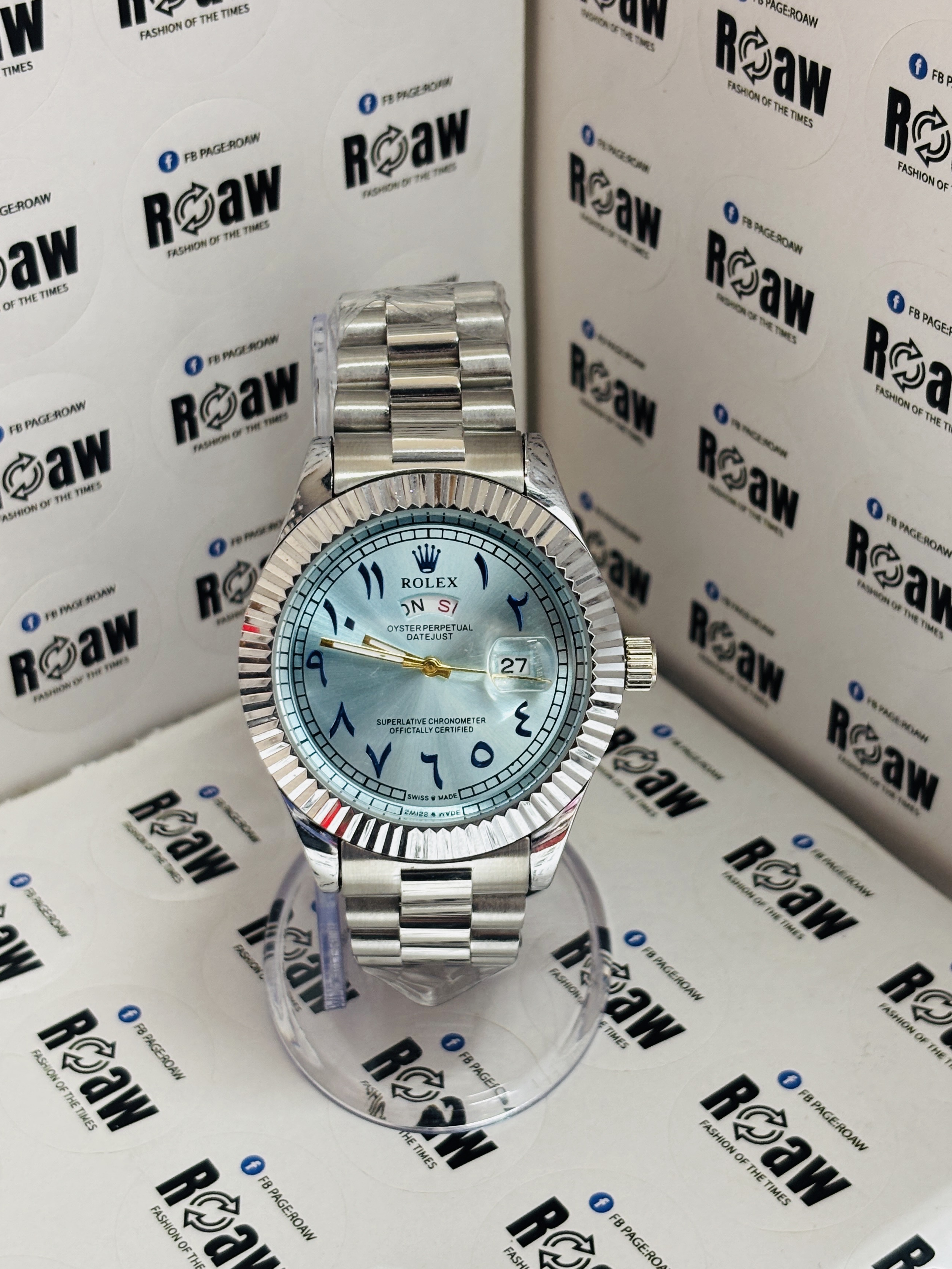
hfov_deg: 24.0
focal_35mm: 61
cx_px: 462
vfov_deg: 31.7
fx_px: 2237
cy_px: 661
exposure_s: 1/50
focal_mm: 5.96
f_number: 1.6
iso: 125
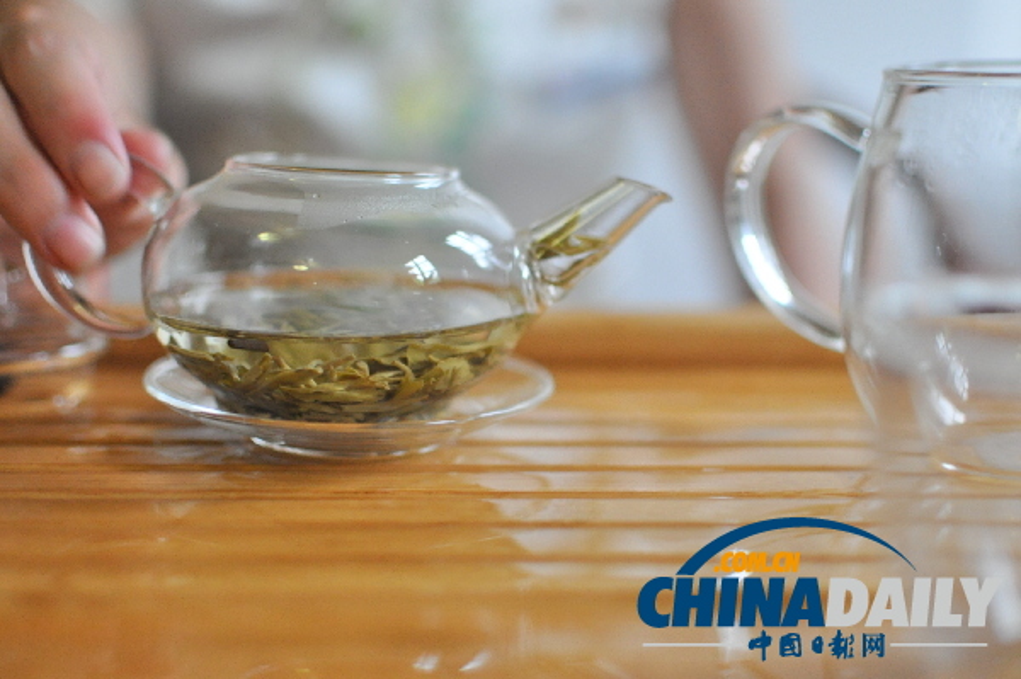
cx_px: 510
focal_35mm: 52
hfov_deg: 37.9
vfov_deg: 25.7
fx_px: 1488
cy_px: 340
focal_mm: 35
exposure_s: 1/60
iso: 1600
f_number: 2
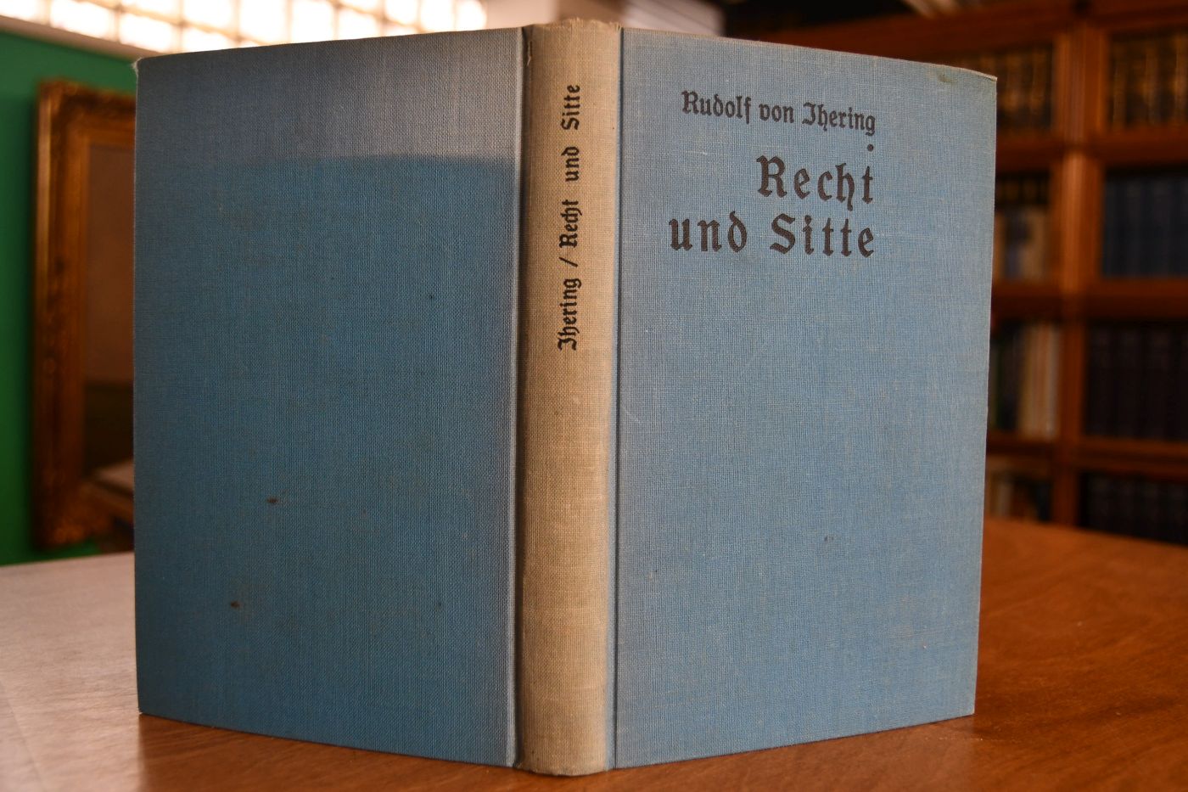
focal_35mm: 33
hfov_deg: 57.2
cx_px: 594
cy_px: 396
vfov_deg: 40.0
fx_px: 1089
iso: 800
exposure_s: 1/160
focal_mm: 22
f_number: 3.5
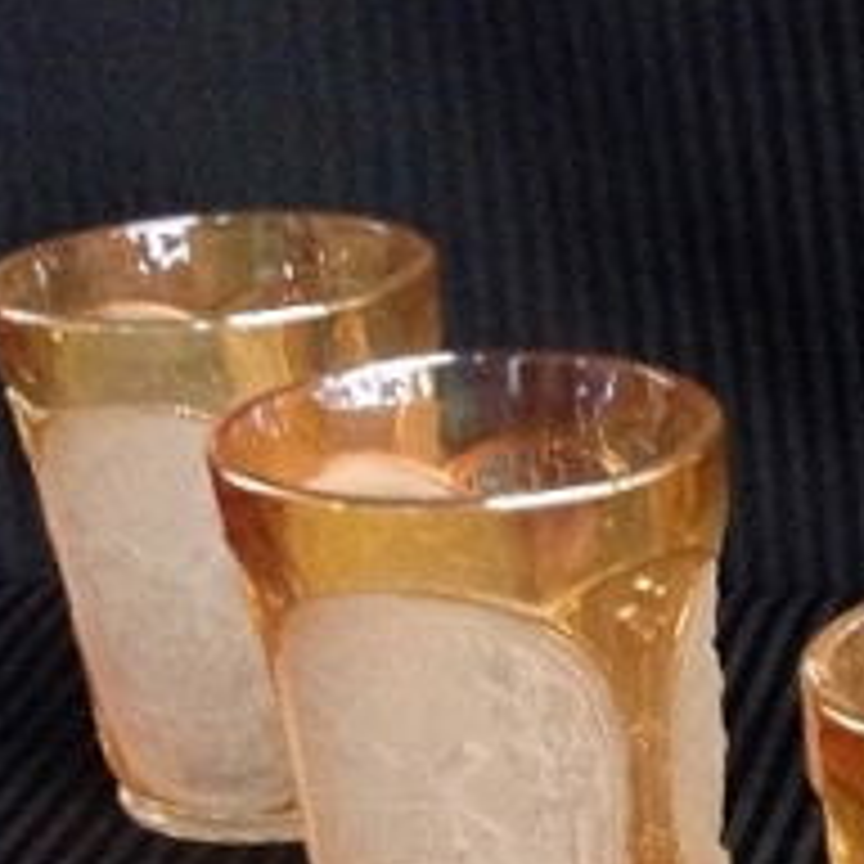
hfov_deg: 12.0
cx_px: 1760
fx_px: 3643
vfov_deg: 13.4
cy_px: 790
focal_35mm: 129
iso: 400
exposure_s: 1/15
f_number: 2.4
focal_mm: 4.28
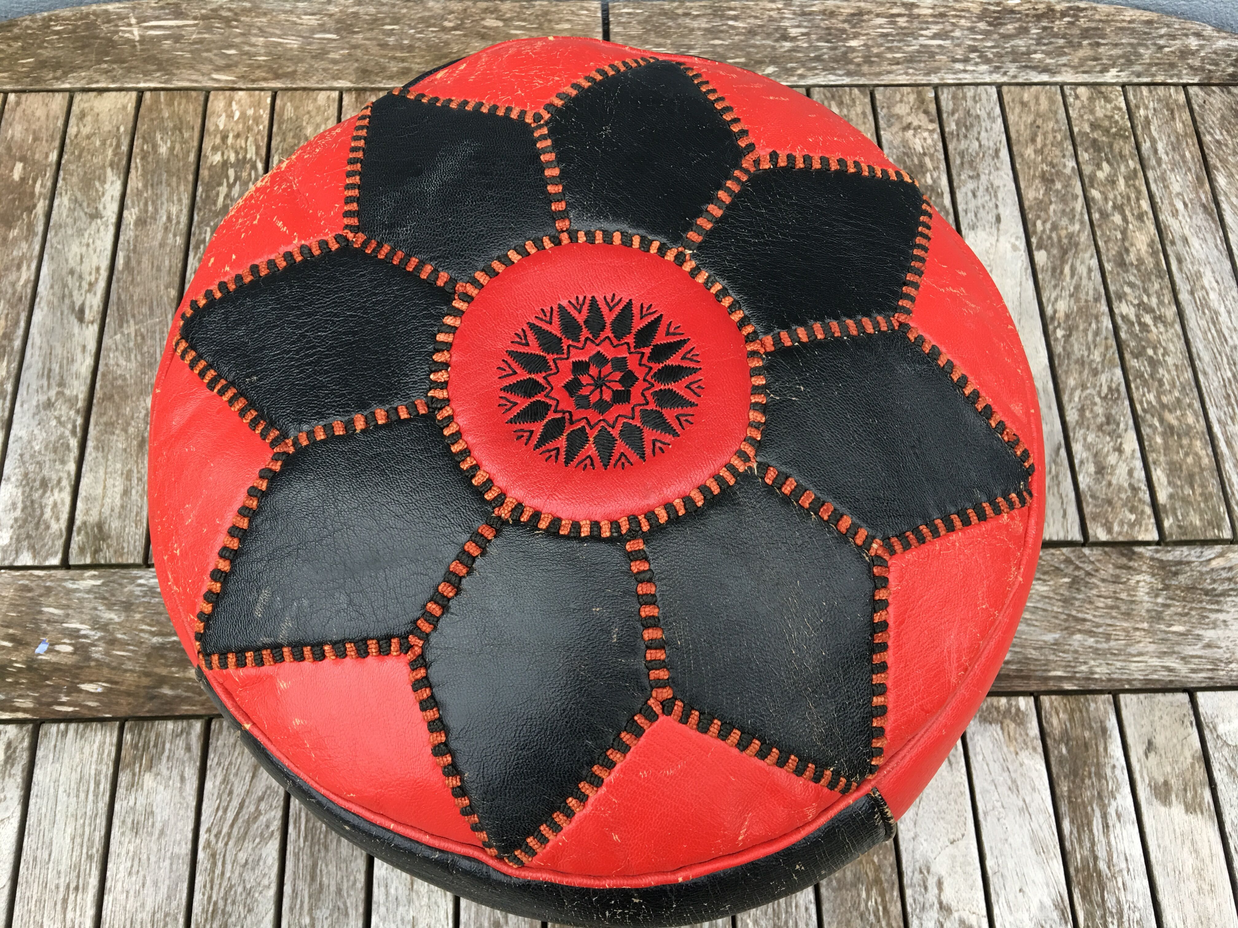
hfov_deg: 61.7
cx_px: 619
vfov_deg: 48.2
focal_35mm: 29
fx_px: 1037
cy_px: 464
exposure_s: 1/33
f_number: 2.2
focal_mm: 4.15
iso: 40
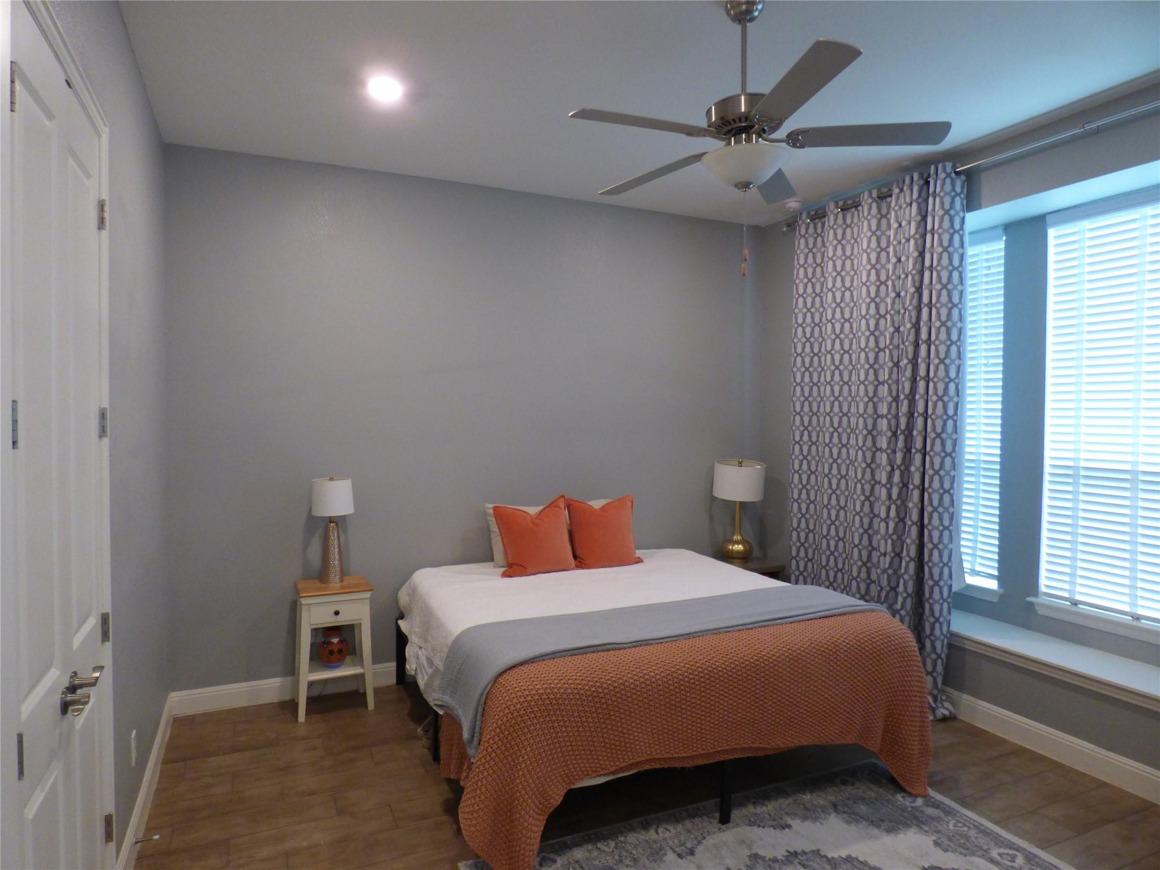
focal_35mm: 20
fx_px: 670
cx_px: 580
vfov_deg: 66.0
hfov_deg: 81.7
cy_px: 435
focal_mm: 3.58
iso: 400
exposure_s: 1/50
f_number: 2.8
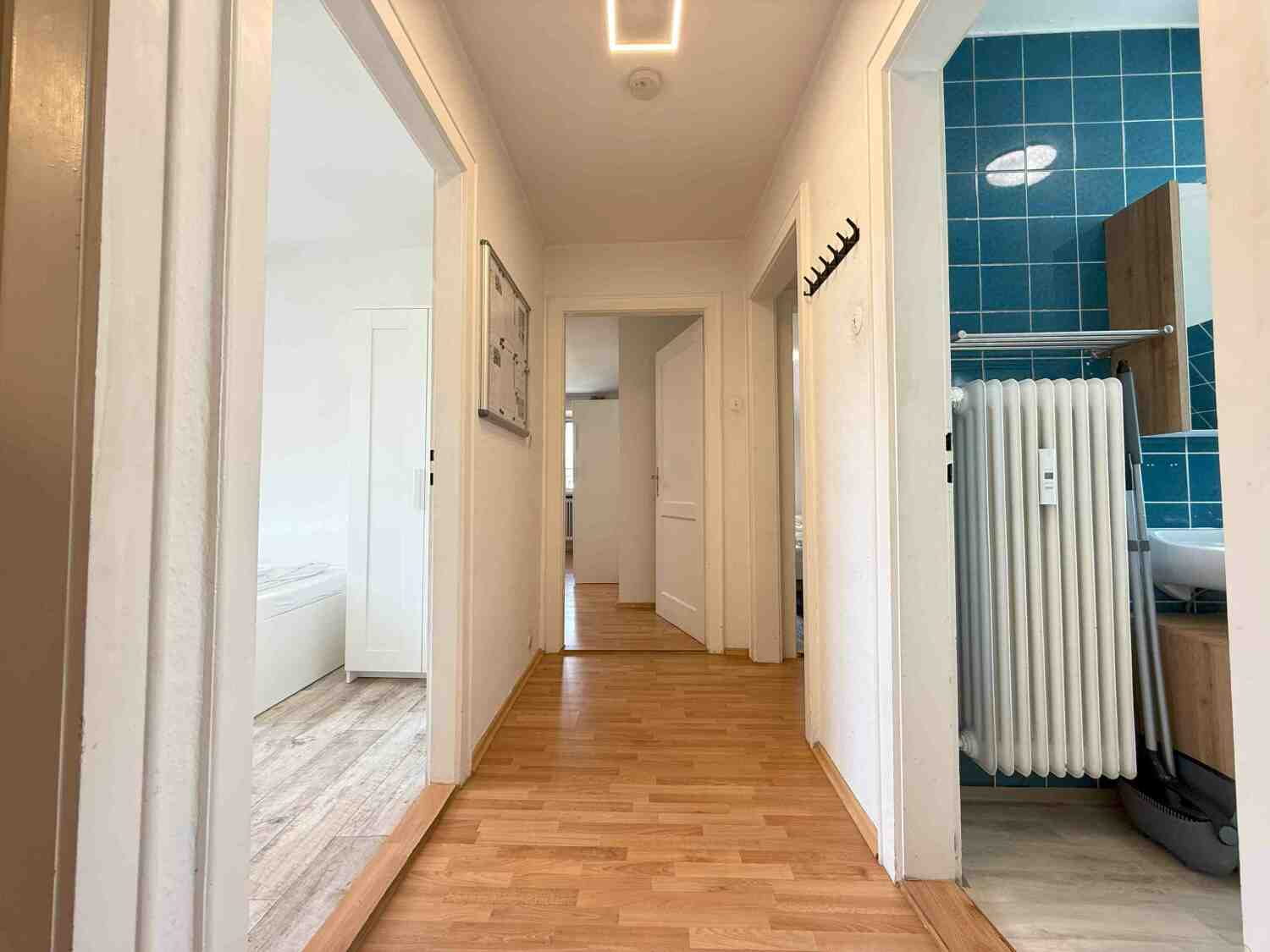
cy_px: 476
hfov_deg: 102.1
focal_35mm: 14
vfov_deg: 85.7
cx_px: 635
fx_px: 514
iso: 160
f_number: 2.2
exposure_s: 1/101
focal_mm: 2.22
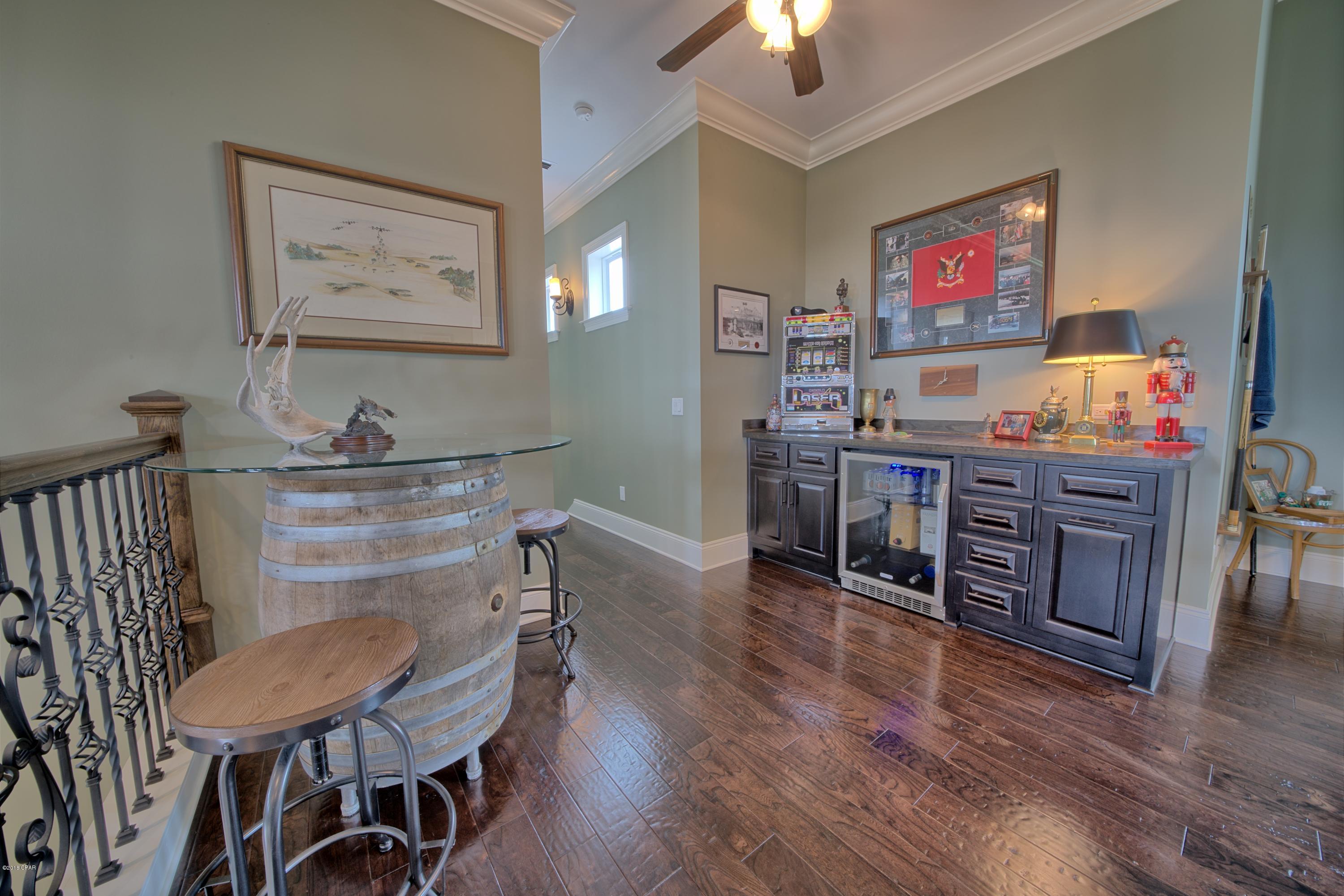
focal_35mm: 12
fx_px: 448
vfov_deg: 90.0
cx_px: 672
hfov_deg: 112.6
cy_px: 448
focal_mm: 12
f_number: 19
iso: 200
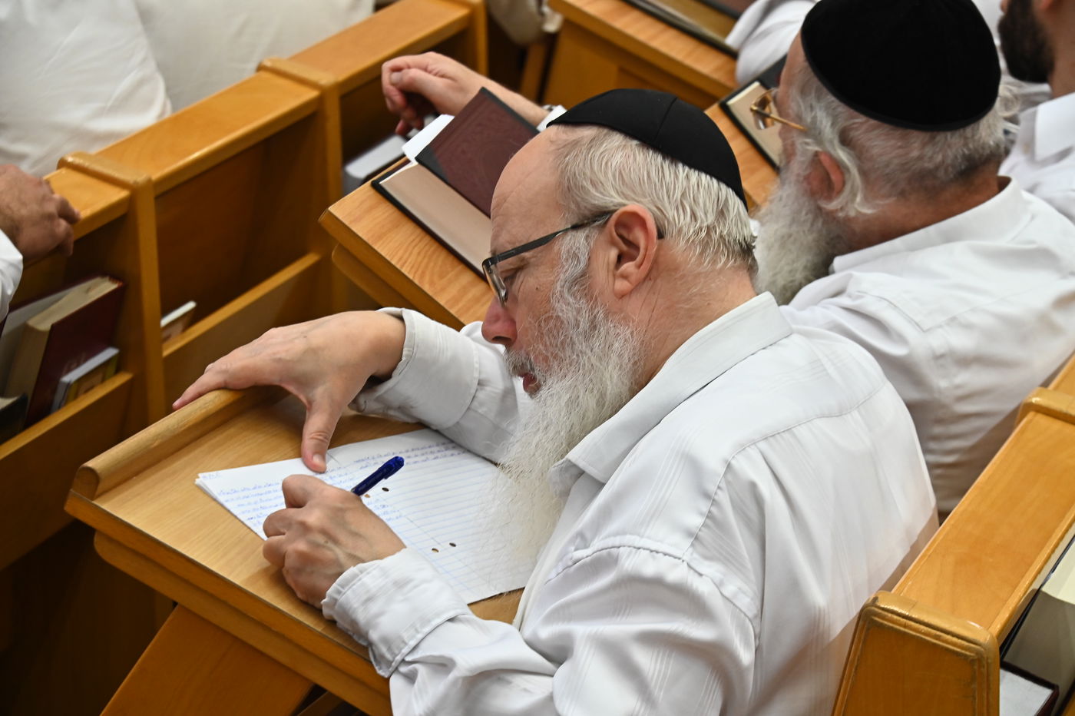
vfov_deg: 11.2
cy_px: 358
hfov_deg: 16.8
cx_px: 538
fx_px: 3641
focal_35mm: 122
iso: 2500
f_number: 9
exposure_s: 1/100
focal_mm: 122
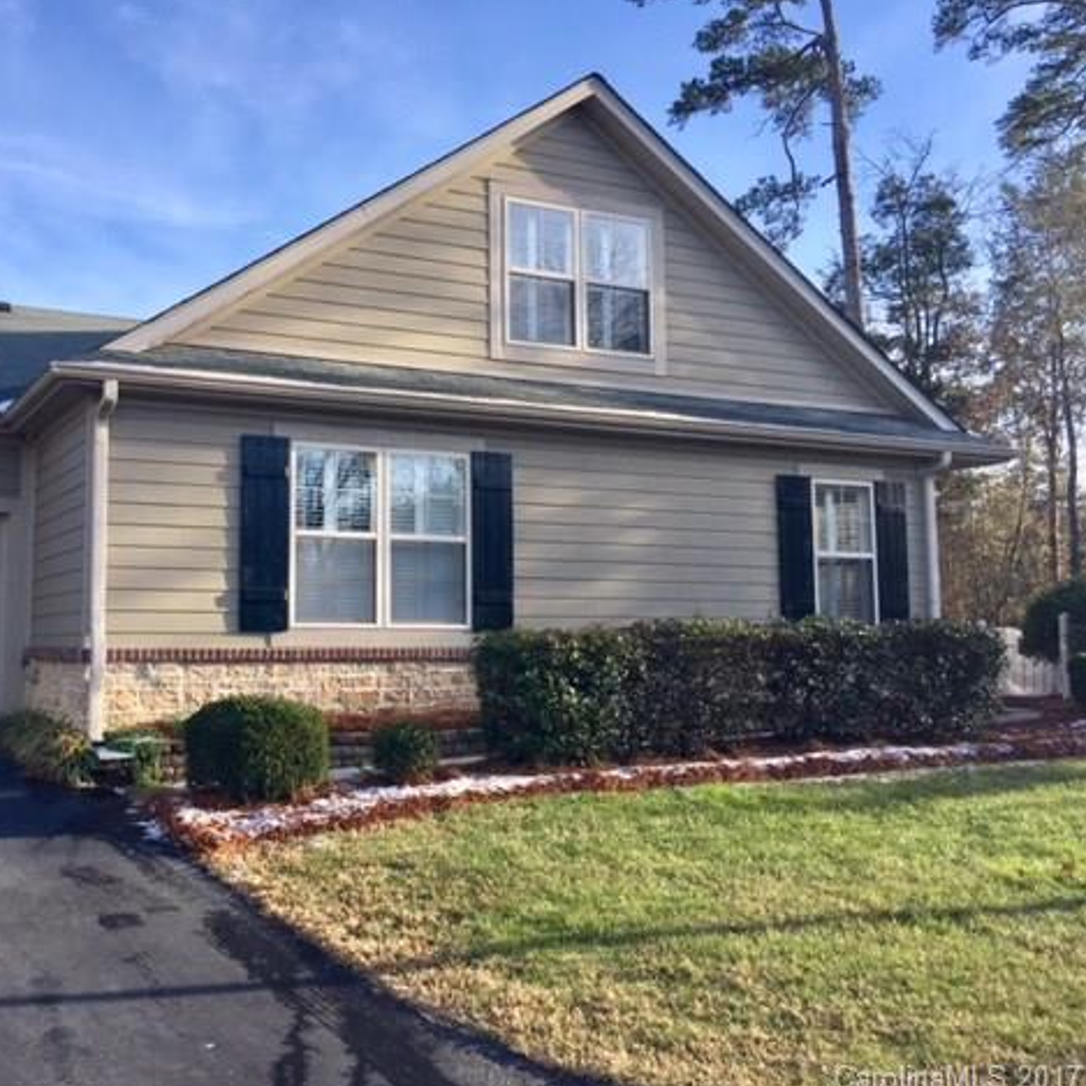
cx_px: 359
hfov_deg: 46.5
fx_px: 1242
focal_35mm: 35
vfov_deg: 47.2
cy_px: 544
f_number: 2.2
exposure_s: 1/694
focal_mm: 4.15
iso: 32
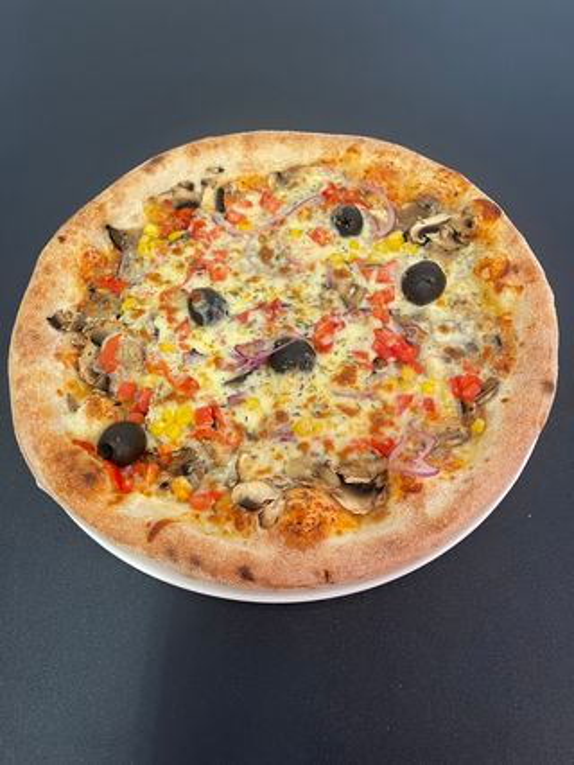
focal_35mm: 26
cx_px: 287
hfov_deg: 53.1
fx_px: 574
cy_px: 382
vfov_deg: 67.3
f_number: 1.6
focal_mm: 5.1
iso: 125
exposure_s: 1/50
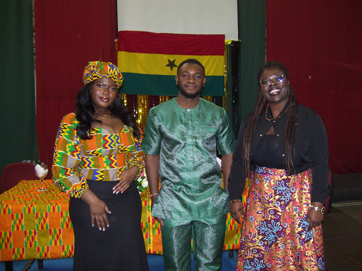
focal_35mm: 36
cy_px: 136
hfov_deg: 51.4
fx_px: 376
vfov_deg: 39.7
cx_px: 181
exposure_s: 1/60
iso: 200
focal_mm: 6
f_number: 2.7
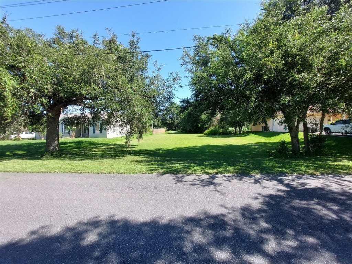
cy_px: 132
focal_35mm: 13
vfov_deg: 89.9
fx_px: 132
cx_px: 176
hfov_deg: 106.2
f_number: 2.2
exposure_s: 1/599
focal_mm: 1.74
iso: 50
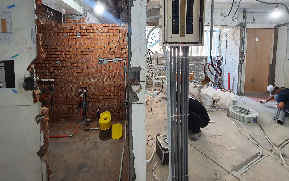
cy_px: 55
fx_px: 134
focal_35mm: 17
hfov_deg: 94.3
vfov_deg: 65.5
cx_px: 137
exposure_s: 1/60
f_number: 2.2
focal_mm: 1.74
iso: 200
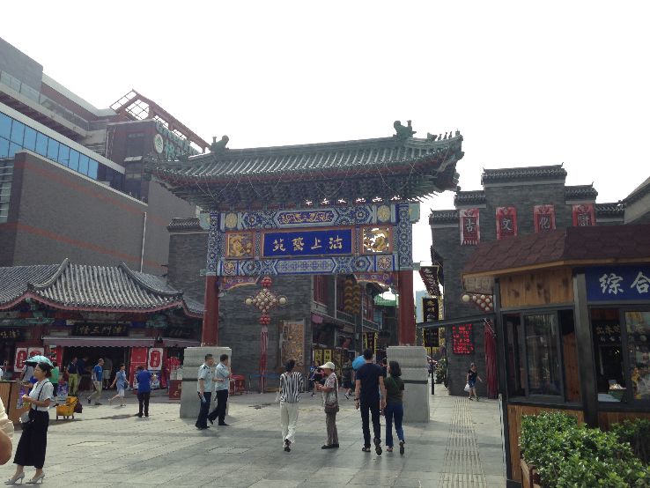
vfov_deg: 43.0
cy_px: 244
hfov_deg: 55.3
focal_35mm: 33
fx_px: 620
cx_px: 325
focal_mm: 4.12
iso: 50
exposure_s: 1/1106
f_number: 2.4
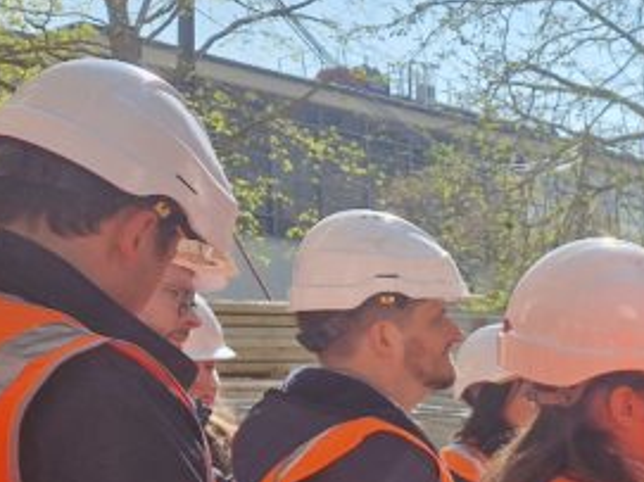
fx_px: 1618
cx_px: 1050
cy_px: 518
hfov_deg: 18.9
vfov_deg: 16.5
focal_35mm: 87
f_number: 1.8
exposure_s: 1/1816
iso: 50
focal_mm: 5.4
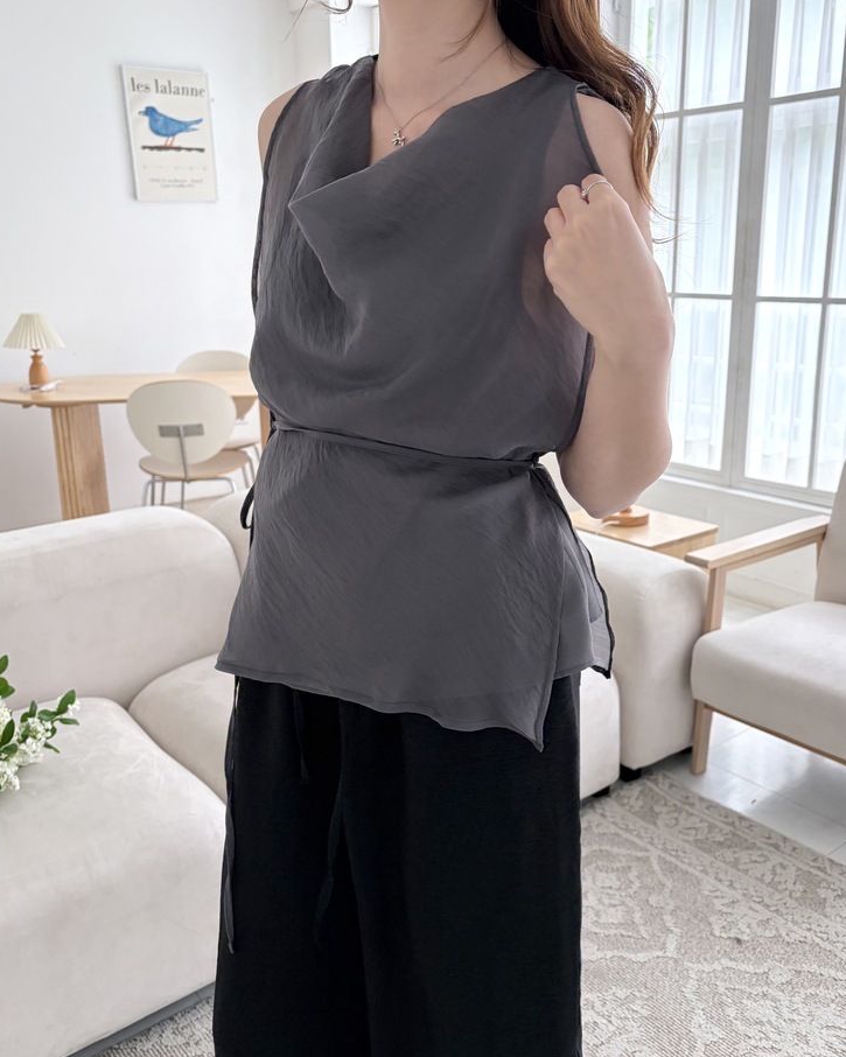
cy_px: 561
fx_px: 876
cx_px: 411
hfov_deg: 51.5
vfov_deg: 62.2
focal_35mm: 28
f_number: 1.6
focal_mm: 5.96
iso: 80
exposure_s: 1/120
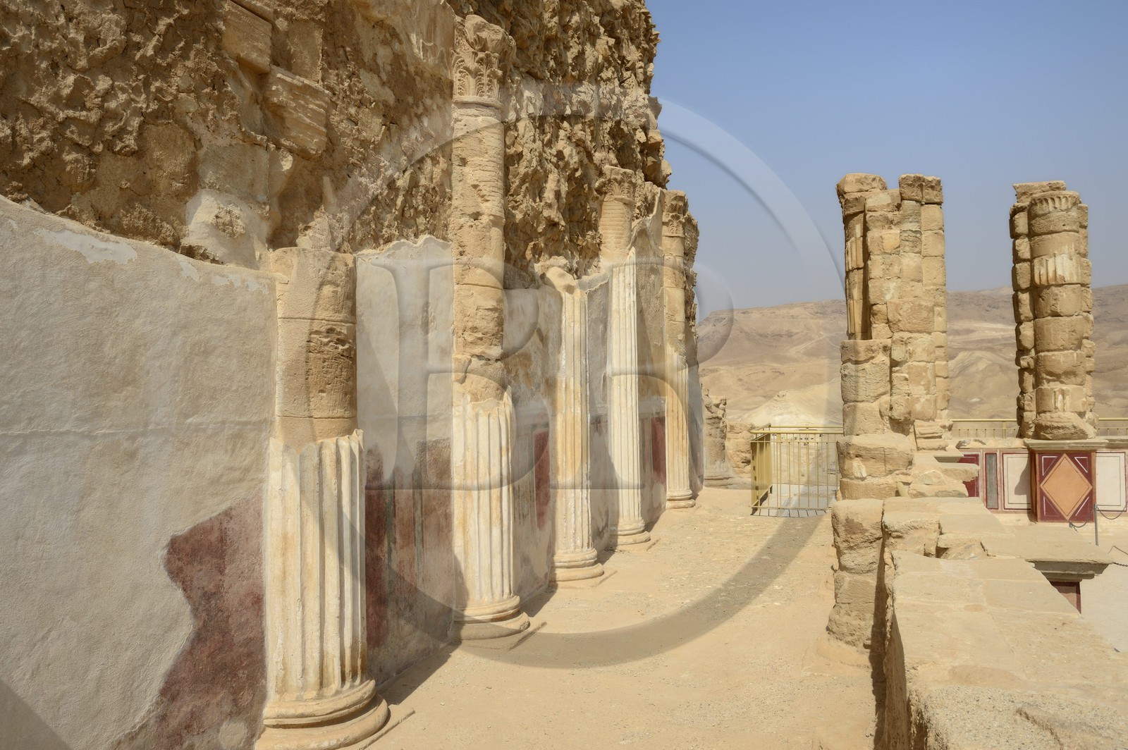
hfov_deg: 67.4
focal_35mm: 27
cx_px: 564
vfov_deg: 47.9
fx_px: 845
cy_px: 375
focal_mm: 27
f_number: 11
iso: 100
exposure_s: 1/200
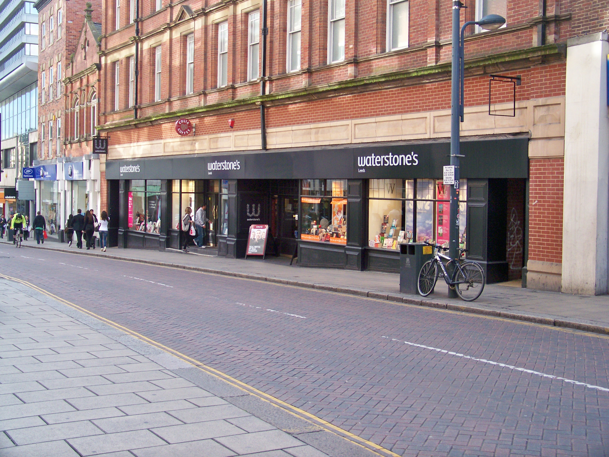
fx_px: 809
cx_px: 304
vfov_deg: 31.5
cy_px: 228
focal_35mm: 46
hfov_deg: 41.2
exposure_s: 1/200
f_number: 3.2
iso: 160
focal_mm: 9.36
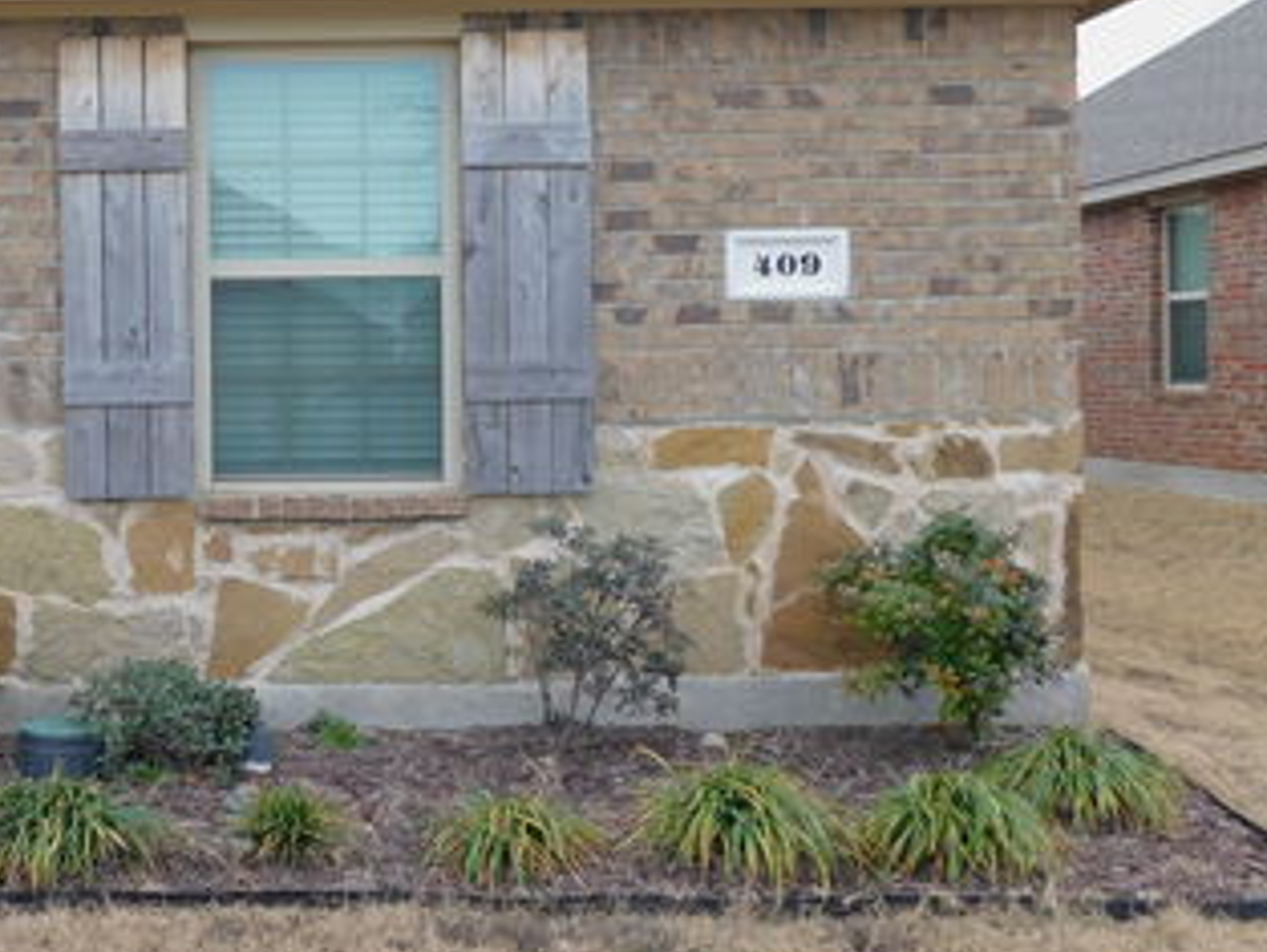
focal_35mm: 49
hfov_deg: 37.5
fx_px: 1794
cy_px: 397
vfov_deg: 29.6
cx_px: 259
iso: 125
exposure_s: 1/320
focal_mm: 5.3
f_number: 3.2
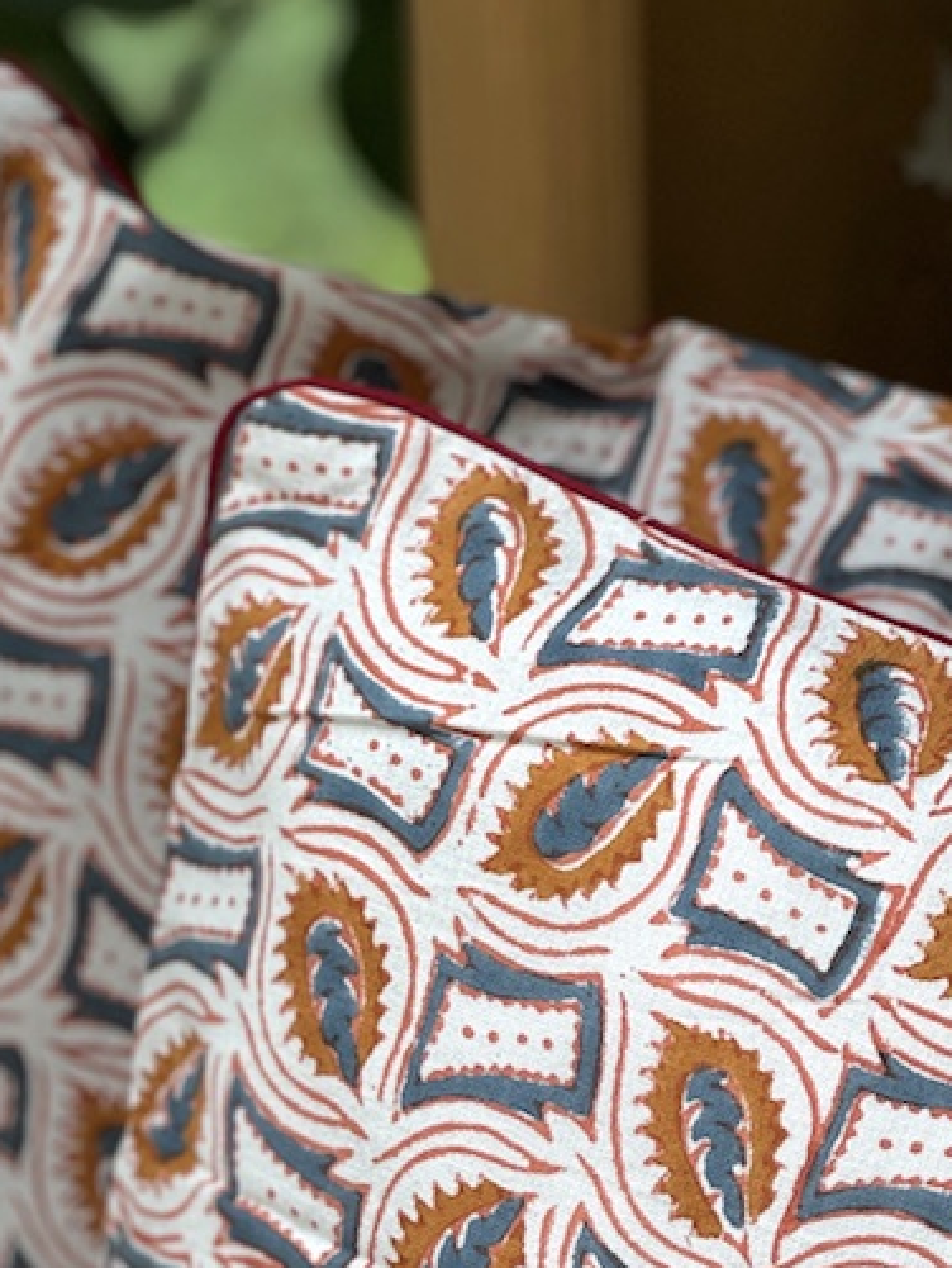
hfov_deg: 9.7
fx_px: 5608
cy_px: 1217
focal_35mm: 153
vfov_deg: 12.8
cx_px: 634
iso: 50
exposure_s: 1/99
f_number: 2.8
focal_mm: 9
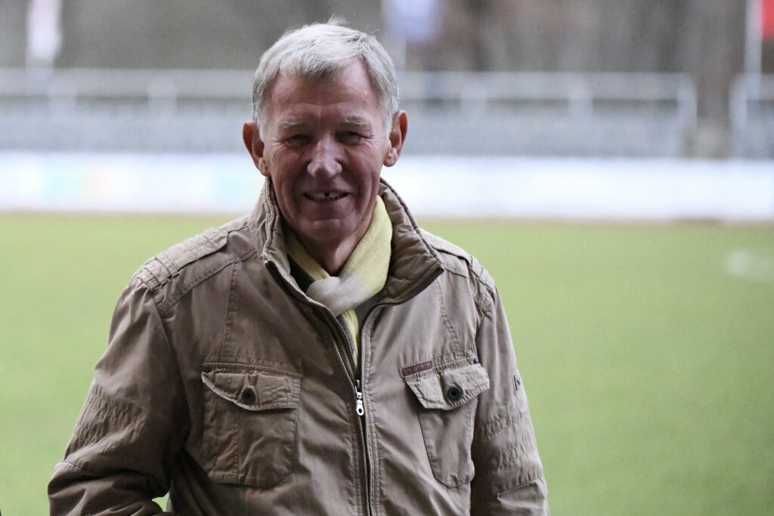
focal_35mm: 112
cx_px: 387
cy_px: 258
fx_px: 2408
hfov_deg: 18.3
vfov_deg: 12.2
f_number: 2.8
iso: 25600
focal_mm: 112
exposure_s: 1/4000
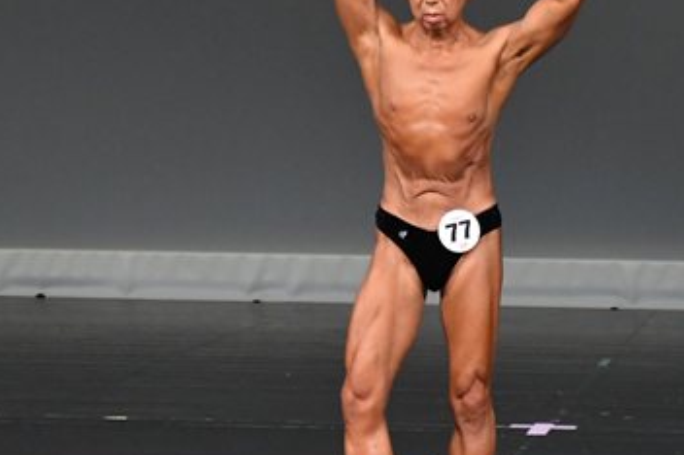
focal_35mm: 661
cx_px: 399
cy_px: 175
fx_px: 12547
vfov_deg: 2.1
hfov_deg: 3.1
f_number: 5.6
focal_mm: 200
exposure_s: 1/400
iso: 4000
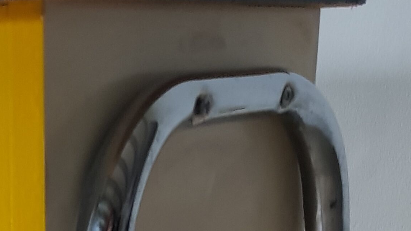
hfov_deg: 20.3
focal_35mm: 100
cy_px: 551
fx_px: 1090
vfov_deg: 10.5
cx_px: -56
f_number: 1.7
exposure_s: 1/35
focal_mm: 4.2
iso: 160
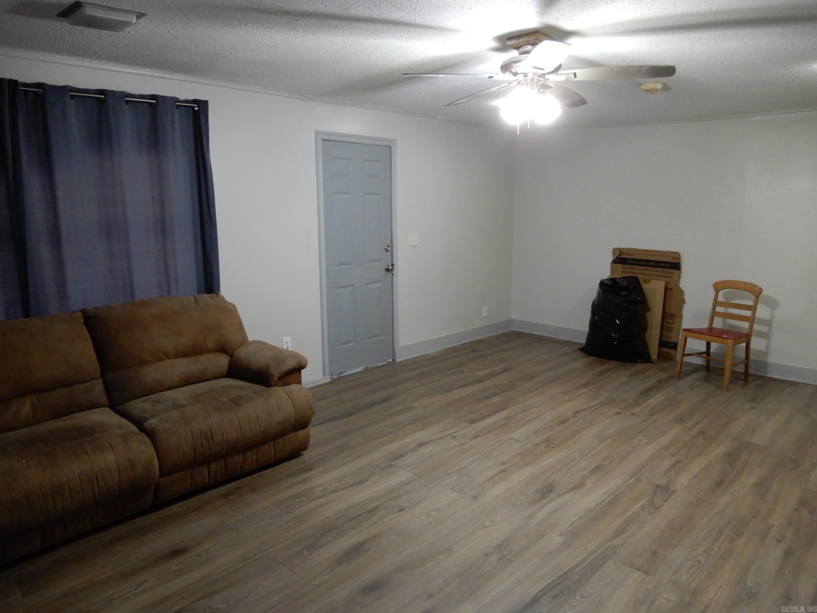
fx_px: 566
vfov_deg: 56.8
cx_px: 408
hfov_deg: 71.6
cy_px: 306
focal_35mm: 24
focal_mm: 4.3
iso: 400
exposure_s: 1/15
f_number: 3.4
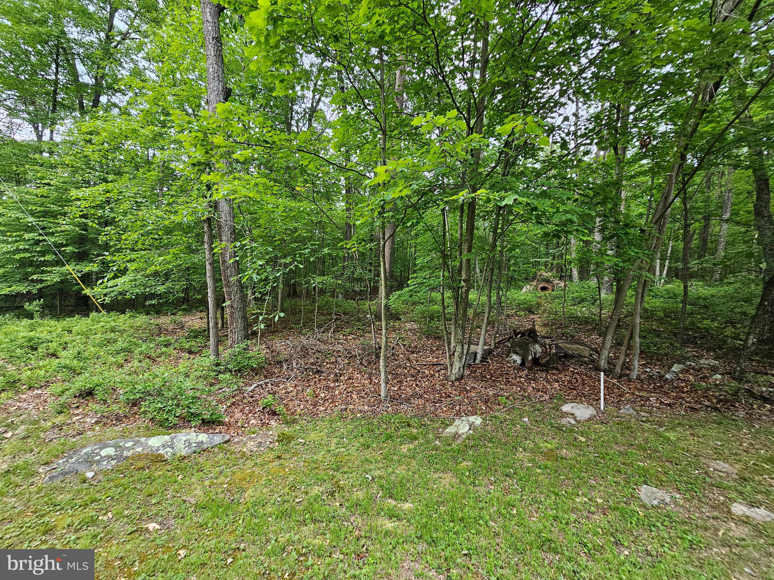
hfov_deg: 106.2
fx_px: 291
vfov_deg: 89.9
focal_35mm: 13
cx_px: 387
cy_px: 290
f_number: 2.2
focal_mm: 2.2
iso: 80
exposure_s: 1/60
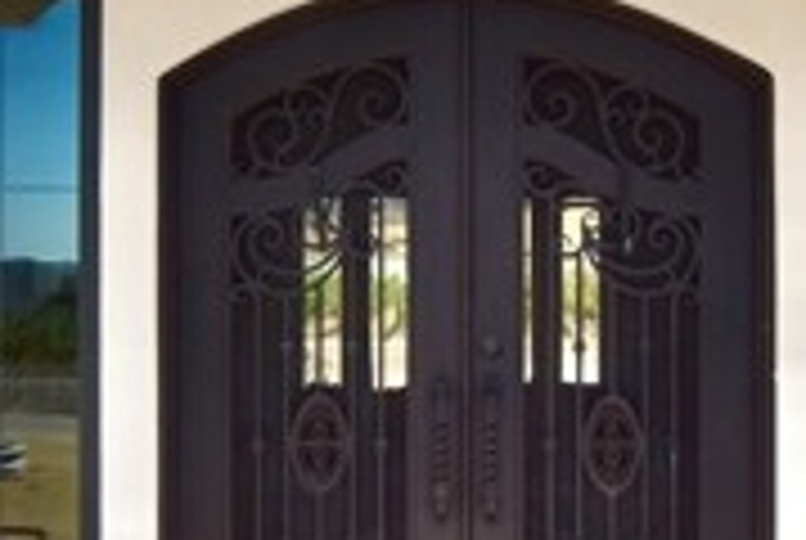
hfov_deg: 26.9
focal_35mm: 75
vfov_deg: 18.2
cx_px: 459
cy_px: 227
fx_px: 1682
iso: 400
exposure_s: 1/400
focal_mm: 14
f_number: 11
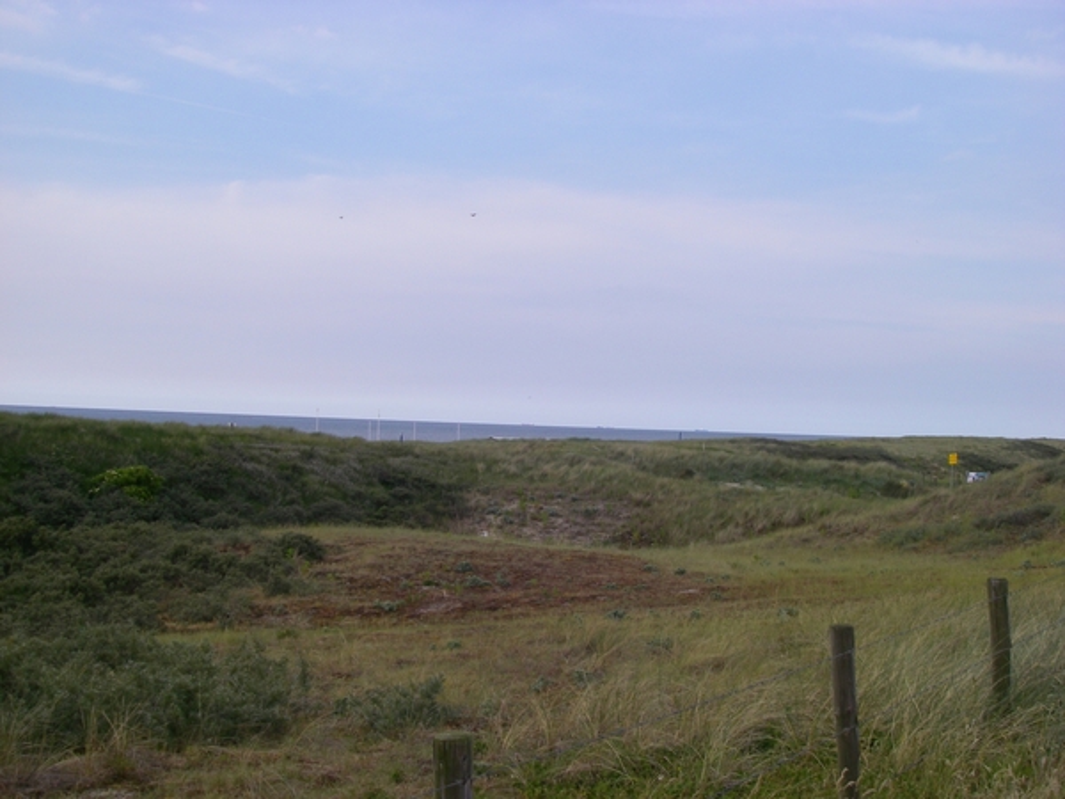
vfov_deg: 37.7
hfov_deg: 49.0
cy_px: 400
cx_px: 532
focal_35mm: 38
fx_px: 1169
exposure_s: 1/160
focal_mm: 6.3
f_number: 6.6
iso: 64
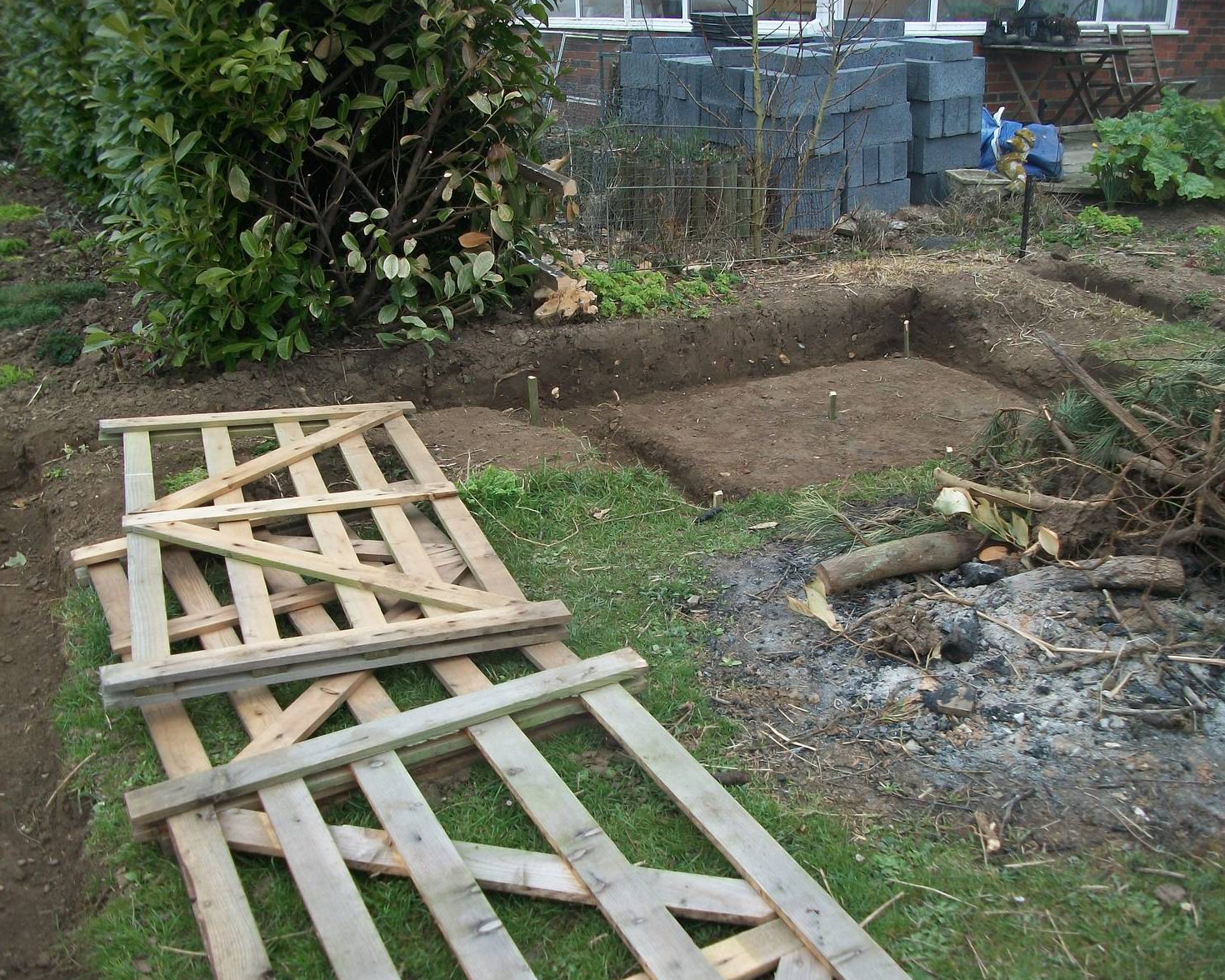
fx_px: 1233
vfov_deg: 43.4
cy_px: 497
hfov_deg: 52.8
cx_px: 637
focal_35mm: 34
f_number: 2.9
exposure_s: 1/200
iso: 80
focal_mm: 5.7
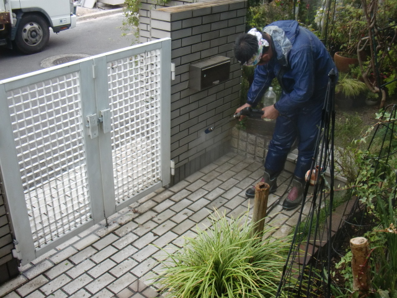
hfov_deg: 49.0
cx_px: 198
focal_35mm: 38
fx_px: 436
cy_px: 149
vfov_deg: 37.7
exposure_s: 1/60
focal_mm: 6.66
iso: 125
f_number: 3.9
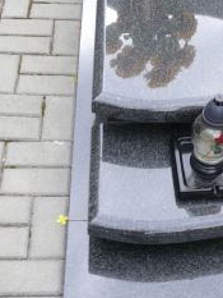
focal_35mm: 72
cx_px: 208
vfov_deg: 25.9
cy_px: 17
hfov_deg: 20.0
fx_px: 618
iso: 100
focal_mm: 7.4
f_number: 2.8
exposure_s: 1/50
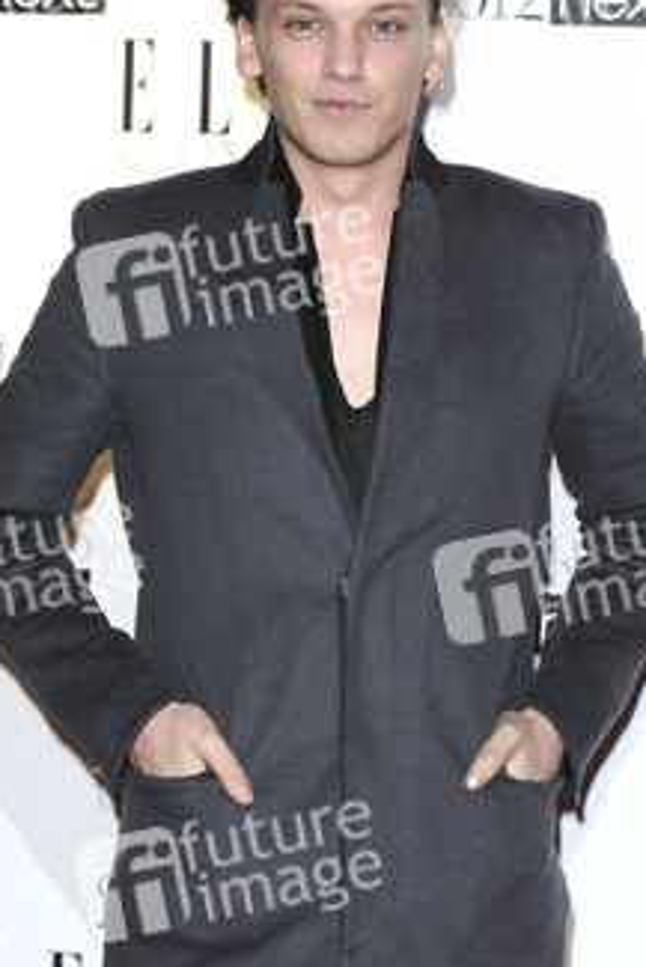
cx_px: 317
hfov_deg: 8.6
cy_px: 425
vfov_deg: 12.9
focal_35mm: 159
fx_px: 4275
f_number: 5
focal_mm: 86
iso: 320
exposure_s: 1/200
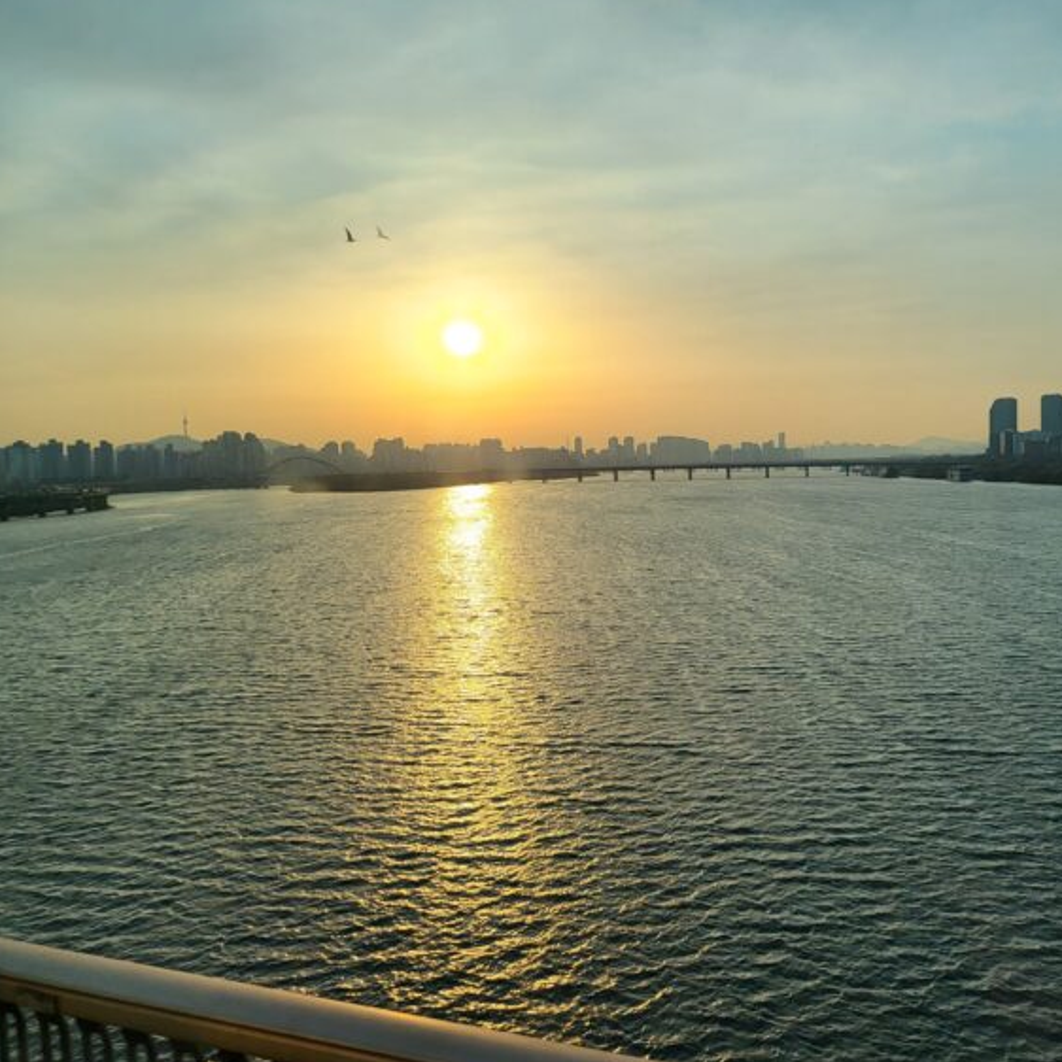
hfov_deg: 55.1
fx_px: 1007
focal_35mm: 29
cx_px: 648
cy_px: 522
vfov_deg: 55.6
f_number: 1.8
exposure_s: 1/1402
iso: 40
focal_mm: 5
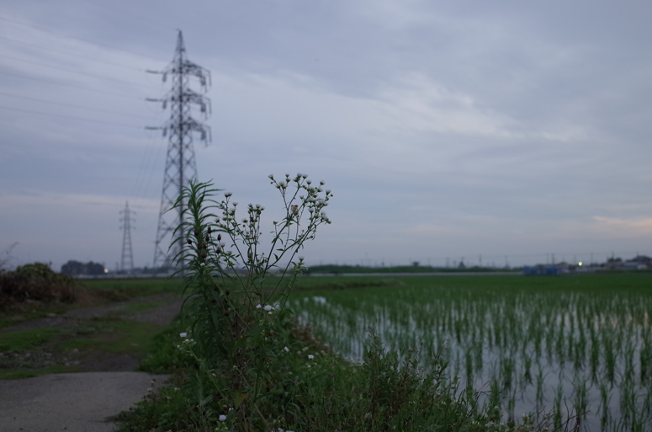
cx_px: 389
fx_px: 669
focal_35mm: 37
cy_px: 269
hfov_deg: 51.7
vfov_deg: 35.6
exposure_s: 1/40
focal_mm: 18.3
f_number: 2.8
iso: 100
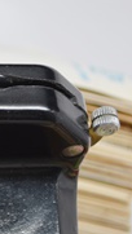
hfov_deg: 7.9
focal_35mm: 146
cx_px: -141
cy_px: 230
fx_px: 907
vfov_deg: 14.5
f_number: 4.5
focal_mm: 28
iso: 400
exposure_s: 1/80
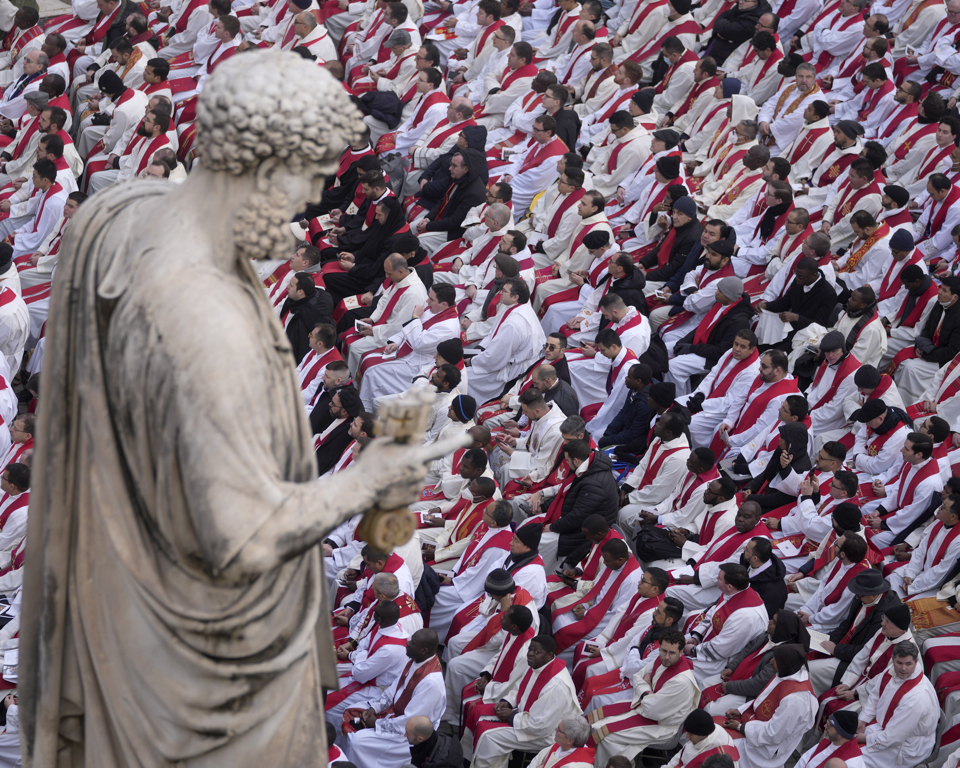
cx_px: 392
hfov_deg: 11.4
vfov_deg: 9.1
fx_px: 4802
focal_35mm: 169
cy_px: 384
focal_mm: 150
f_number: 2.8
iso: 160
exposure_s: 1/640
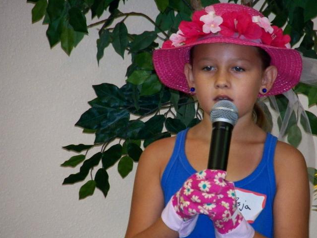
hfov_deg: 3.8
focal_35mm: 524
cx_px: 158
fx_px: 4799
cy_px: 119
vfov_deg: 2.8
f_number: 4.5
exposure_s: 1/80
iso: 640
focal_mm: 93.4
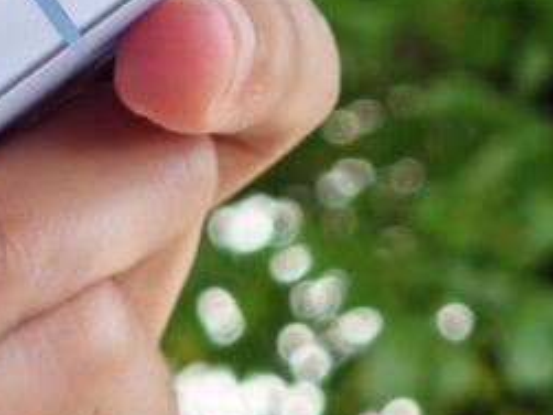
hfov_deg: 10.5
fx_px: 3002
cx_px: 465
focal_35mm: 188
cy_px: -366
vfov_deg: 7.6
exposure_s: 1/280
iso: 50
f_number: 1.6
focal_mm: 5.4
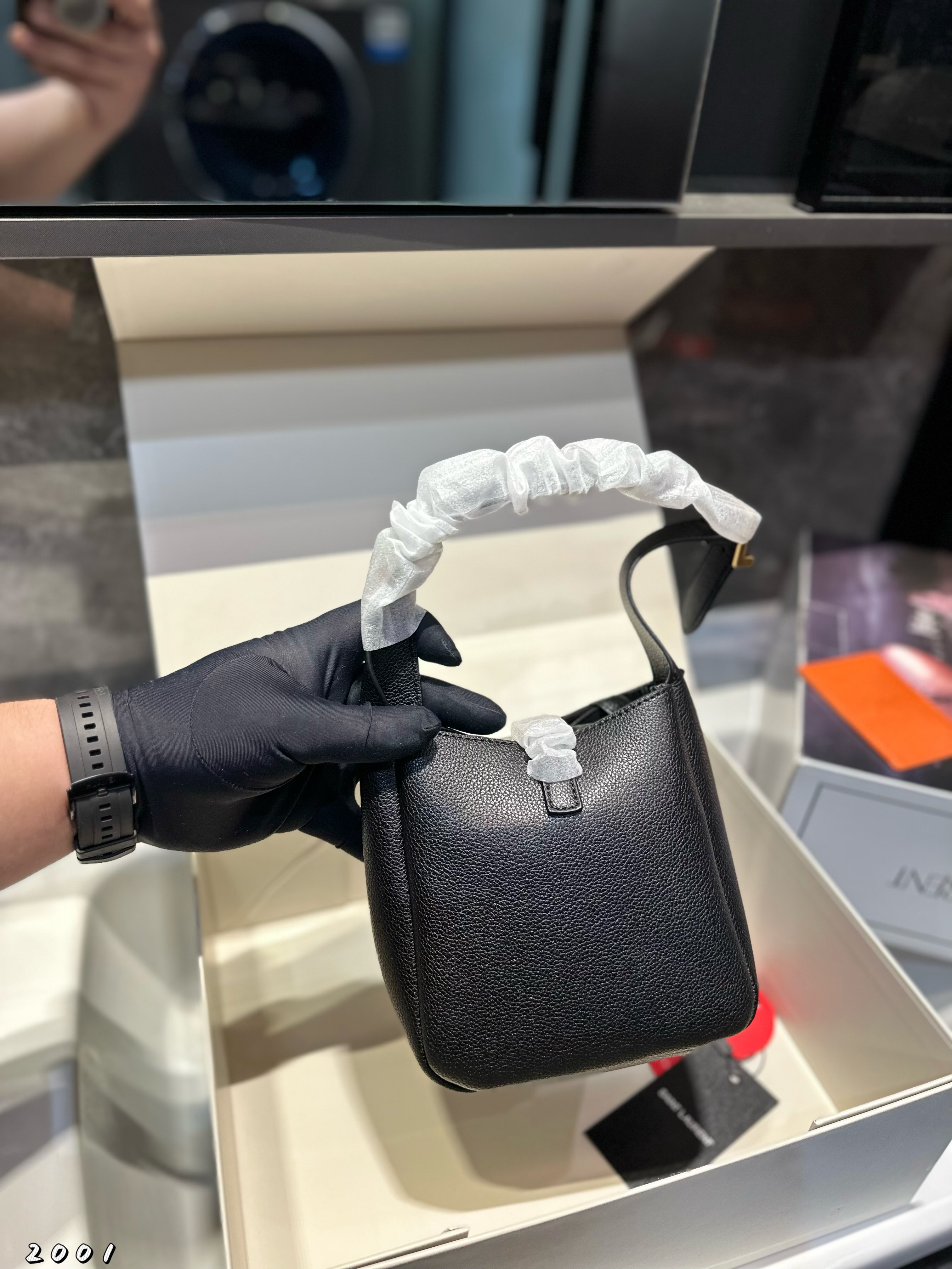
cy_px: 634
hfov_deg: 56.8
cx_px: 476
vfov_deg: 71.6
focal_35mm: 24
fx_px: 880
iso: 125
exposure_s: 1/50
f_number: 1.78
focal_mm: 6.86
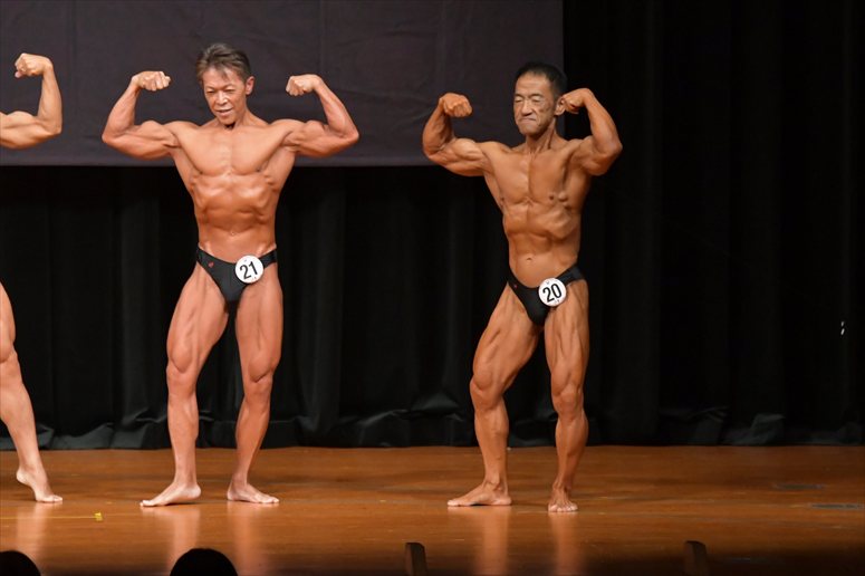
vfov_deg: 4.8
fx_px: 6845
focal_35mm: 285
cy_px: 288
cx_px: 432
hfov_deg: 7.2
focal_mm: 190
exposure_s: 1/400
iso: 6400
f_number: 5.6
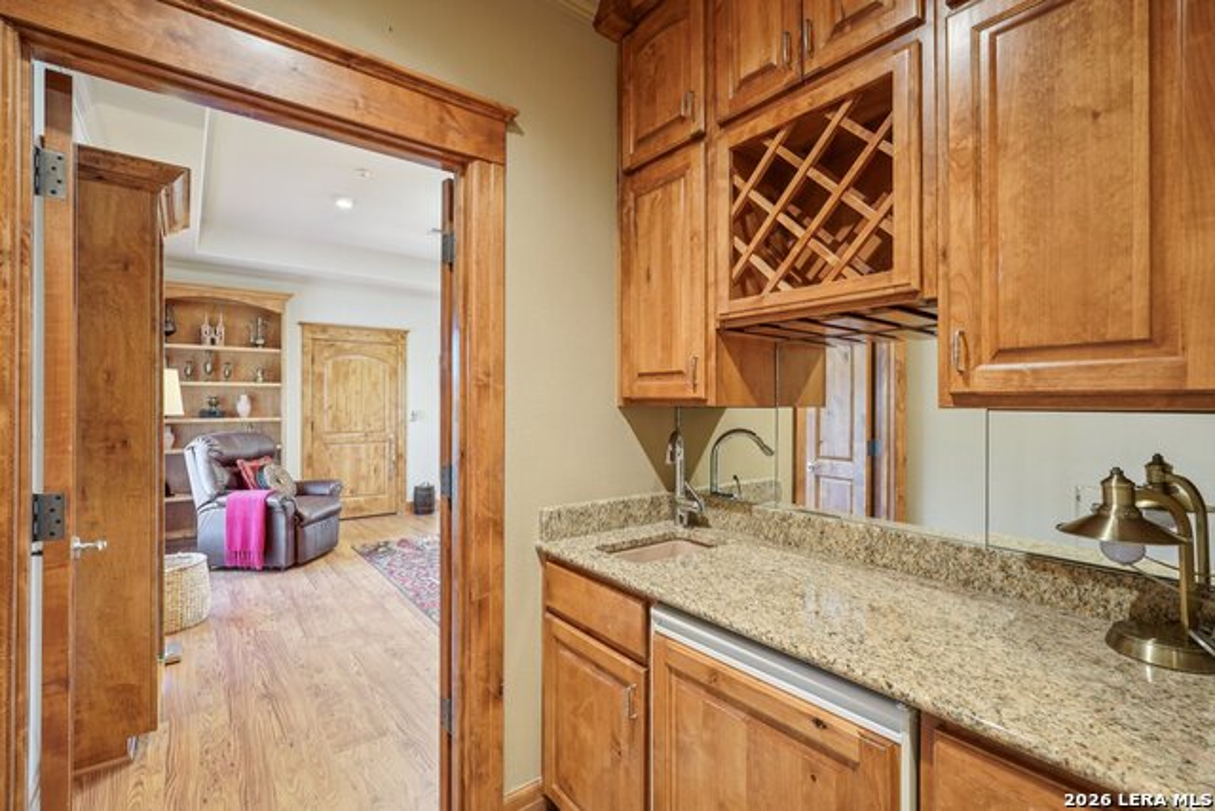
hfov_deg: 95.0
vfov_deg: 72.1
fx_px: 557
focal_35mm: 16
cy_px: 406
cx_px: 608
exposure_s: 1/6
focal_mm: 16.5
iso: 400
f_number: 8
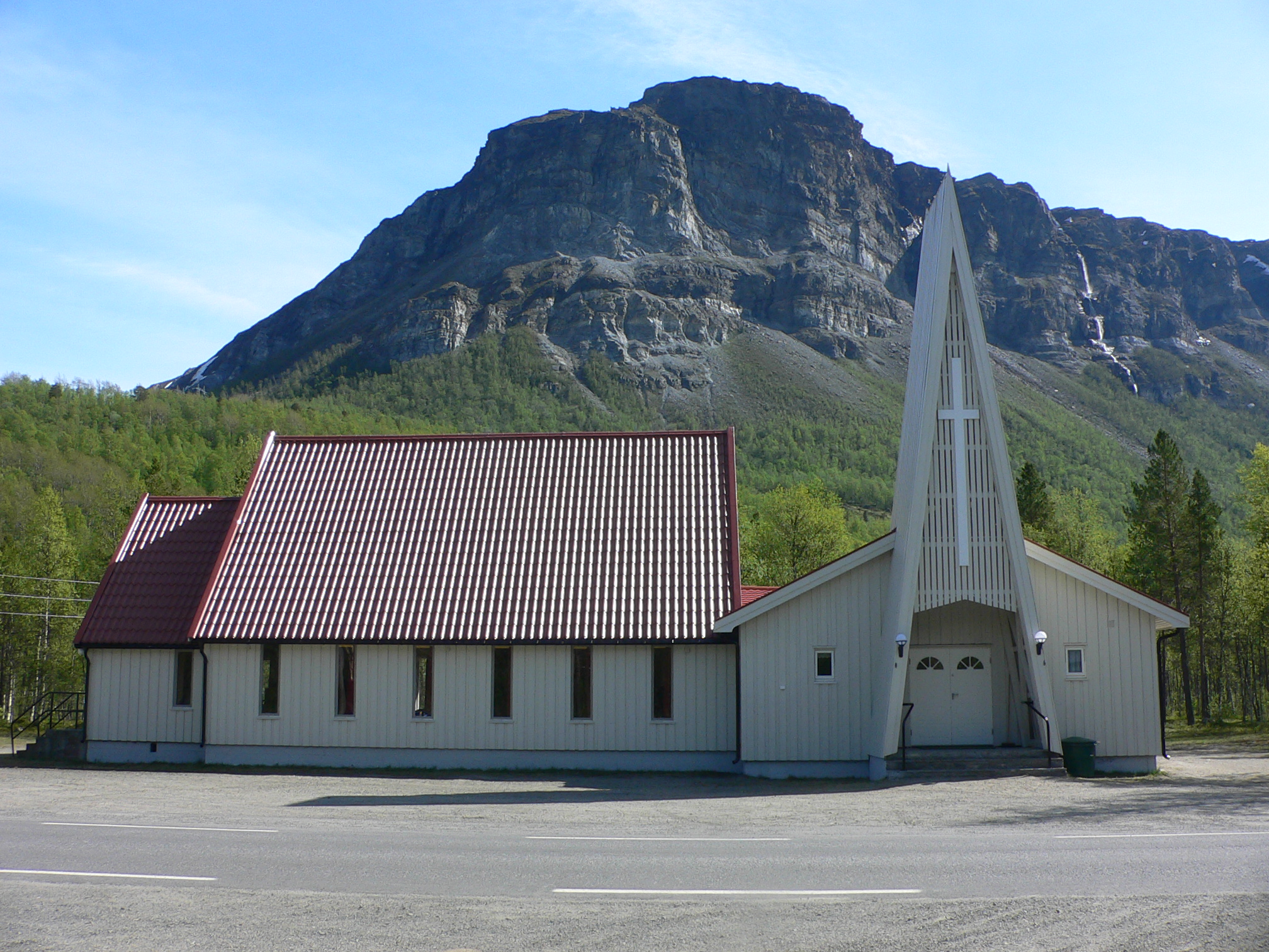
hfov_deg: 52.6
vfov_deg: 40.7
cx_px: 634
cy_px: 476
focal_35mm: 35
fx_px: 1283
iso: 80
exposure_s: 1/400
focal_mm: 4.6
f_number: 4.6
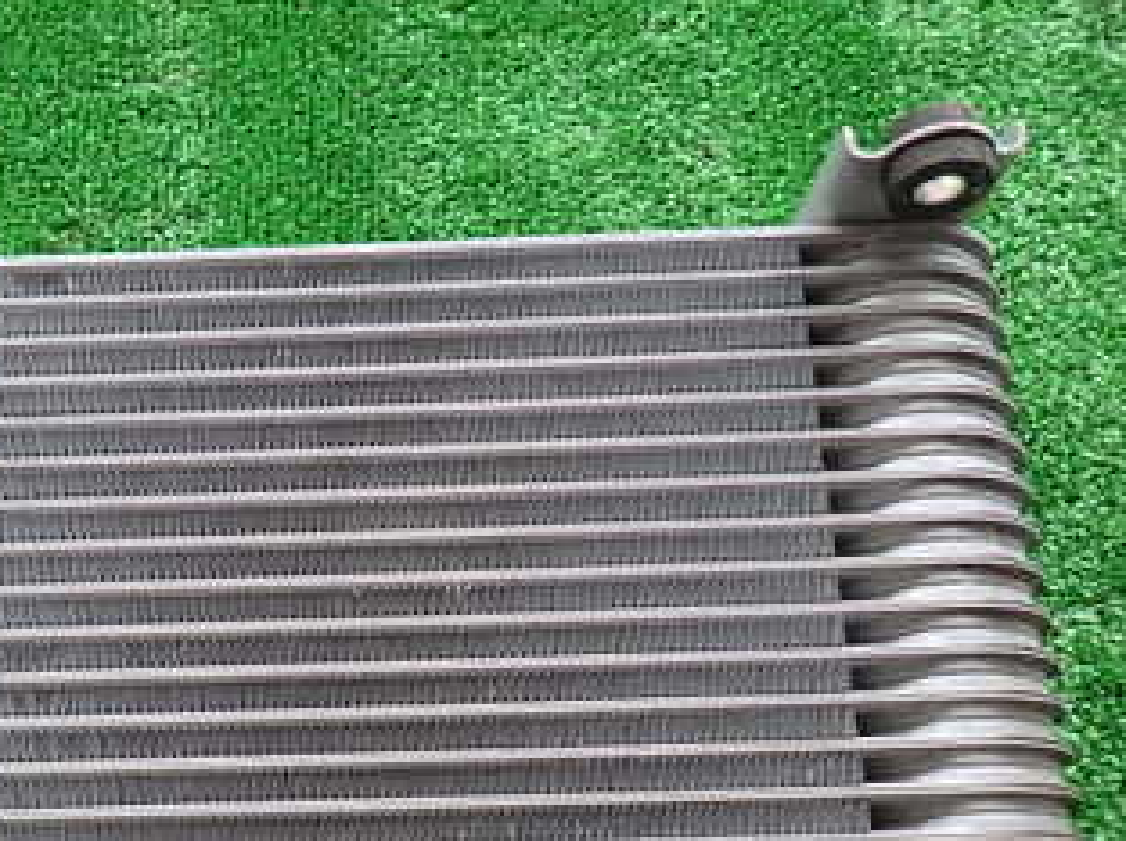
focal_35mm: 48
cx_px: 281
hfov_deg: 38.7
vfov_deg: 29.5
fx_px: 1560
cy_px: 676
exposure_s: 1/80
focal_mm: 4.5
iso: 100
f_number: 2
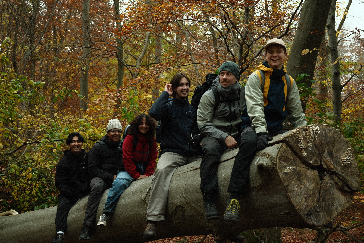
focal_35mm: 56
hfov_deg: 35.6
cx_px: 182
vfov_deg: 24.2
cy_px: 122
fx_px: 566
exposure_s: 1/15
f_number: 4.09
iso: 800
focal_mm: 37.4
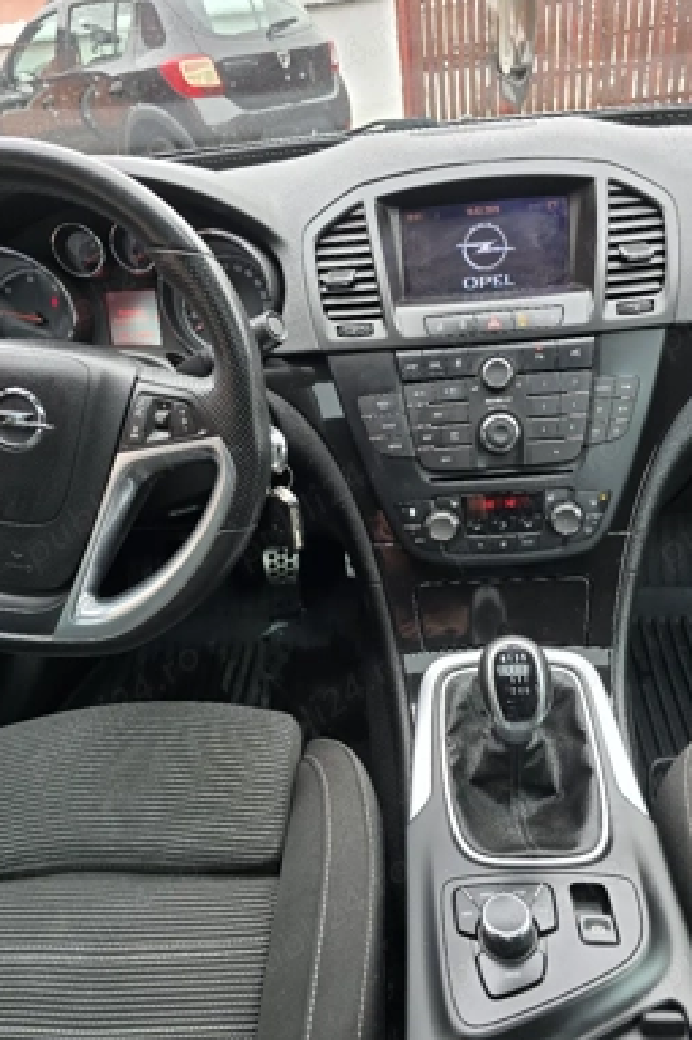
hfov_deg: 51.2
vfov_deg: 71.5
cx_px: 377
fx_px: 721
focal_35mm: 25
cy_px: 532
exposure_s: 1/182
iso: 80
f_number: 1.7
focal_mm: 6.3
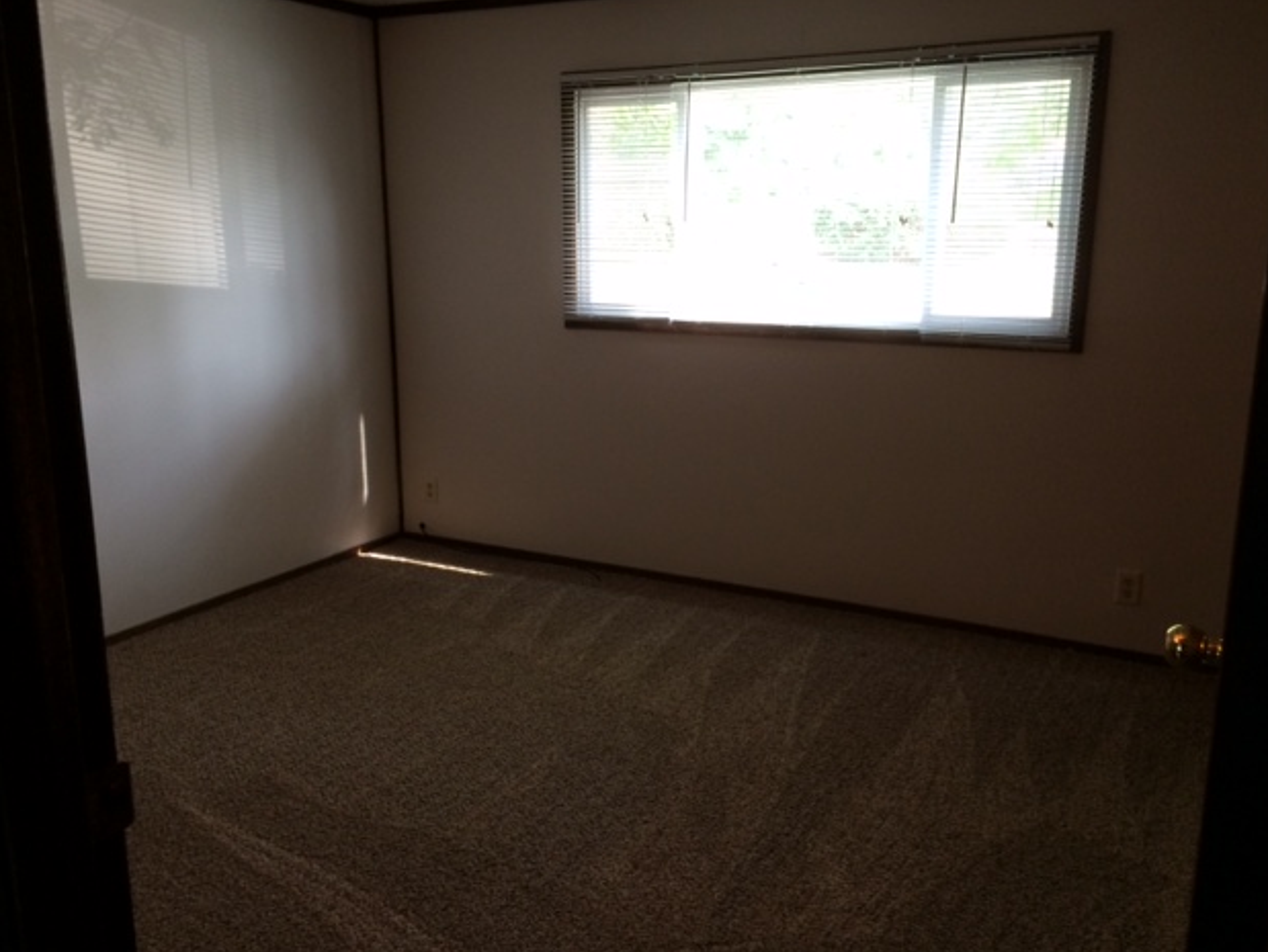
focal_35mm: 31
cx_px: 635
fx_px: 1136
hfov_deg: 58.3
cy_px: 467
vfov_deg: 45.5
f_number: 2.2
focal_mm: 4.12
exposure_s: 1/30
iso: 100
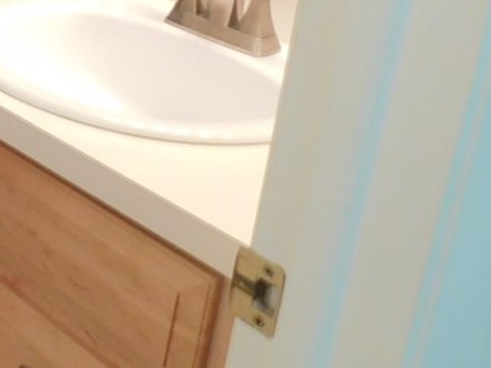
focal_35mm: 71
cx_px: -219
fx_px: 1007
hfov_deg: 22.9
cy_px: -72
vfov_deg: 19.5
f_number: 3
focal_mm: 4
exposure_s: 1/15
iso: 400
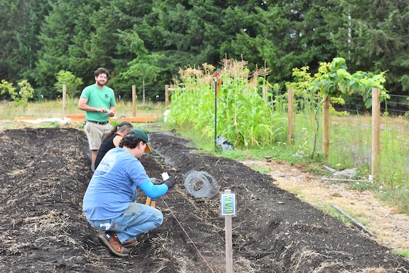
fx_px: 795
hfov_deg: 28.8
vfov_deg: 19.5
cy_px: 136
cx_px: 204
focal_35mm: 70
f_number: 5.6
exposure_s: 1/250
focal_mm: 70
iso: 200
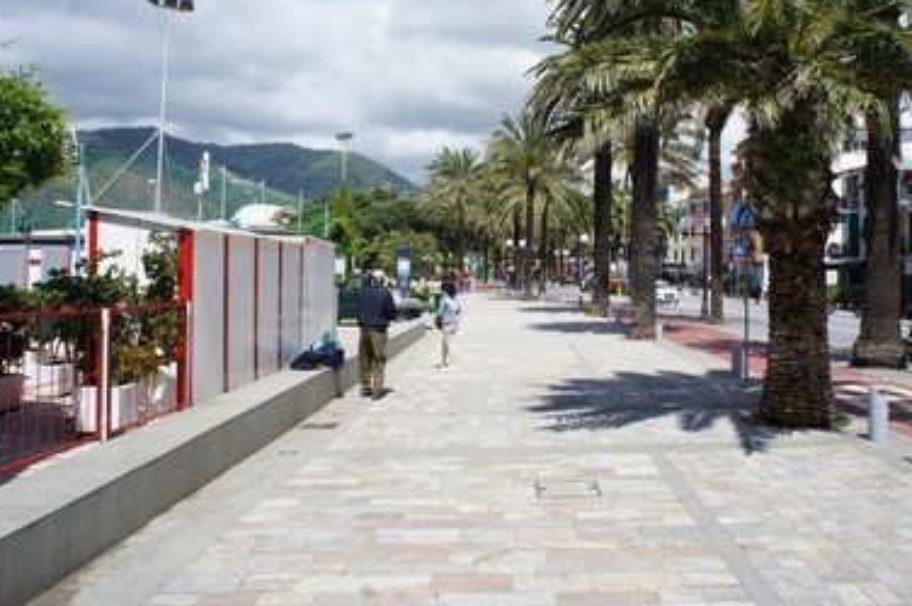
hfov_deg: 57.0
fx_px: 835
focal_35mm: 33
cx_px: 521
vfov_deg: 39.7
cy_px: 240
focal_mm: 18
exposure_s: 1/250
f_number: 11
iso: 200
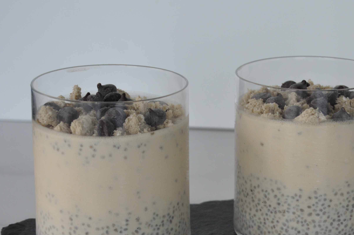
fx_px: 1306
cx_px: 279
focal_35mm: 133
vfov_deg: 10.3
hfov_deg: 15.3
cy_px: 194
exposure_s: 1/125
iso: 360
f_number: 5.6
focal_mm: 50
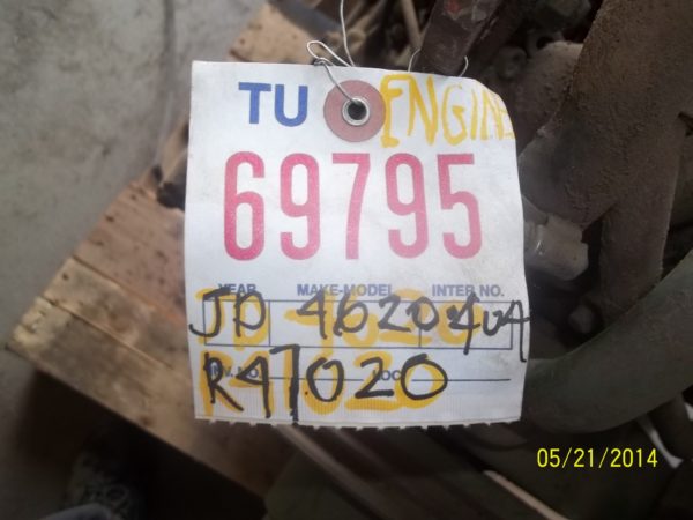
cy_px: 260
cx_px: 346
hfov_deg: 56.8
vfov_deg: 44.2
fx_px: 641
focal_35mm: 32
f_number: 2.9
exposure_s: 1/50
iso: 64
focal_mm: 5.7
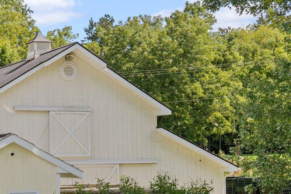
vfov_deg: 14.9
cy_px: 160
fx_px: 735
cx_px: 7
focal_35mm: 91
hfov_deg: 21.7
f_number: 11
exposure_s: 1/250
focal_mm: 31
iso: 125
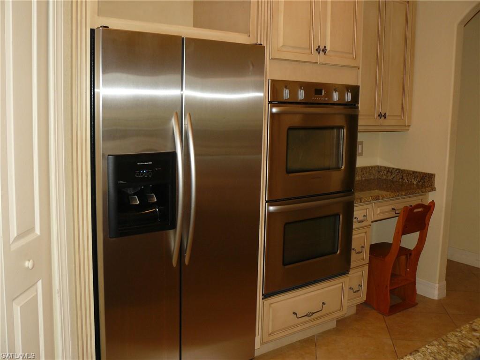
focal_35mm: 36
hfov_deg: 51.4
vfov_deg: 39.7
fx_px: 499
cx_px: 240
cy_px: 180
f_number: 2.8
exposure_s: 1/30
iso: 100
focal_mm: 6
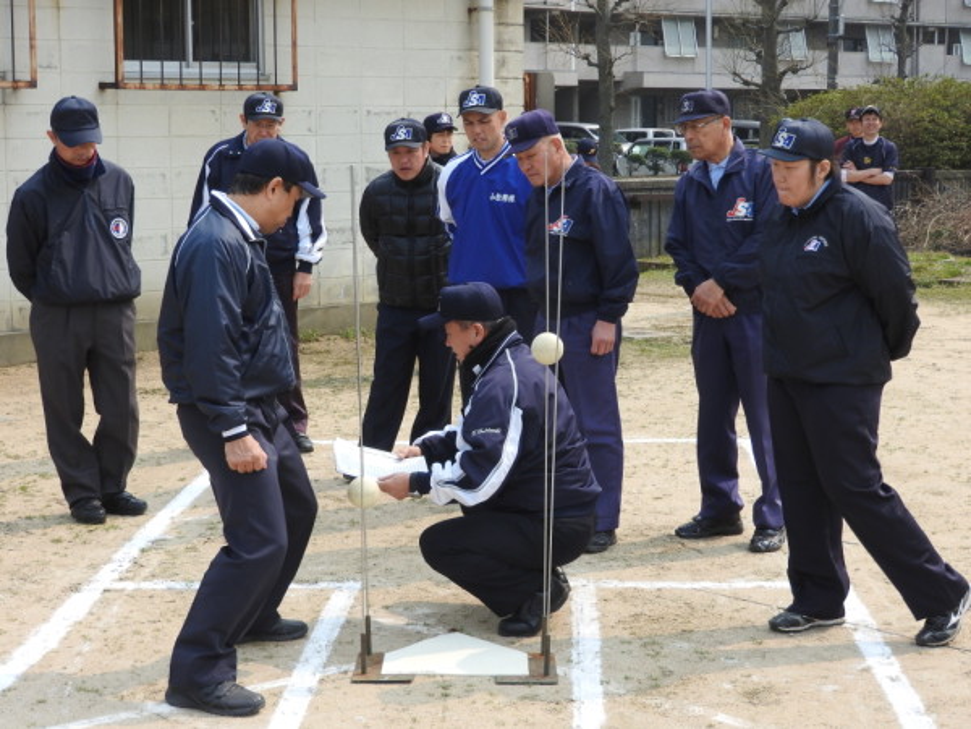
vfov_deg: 21.0
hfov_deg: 27.8
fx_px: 1964
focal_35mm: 70
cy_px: 364
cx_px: 486
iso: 100
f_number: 4.5
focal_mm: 12.5
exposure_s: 1/400
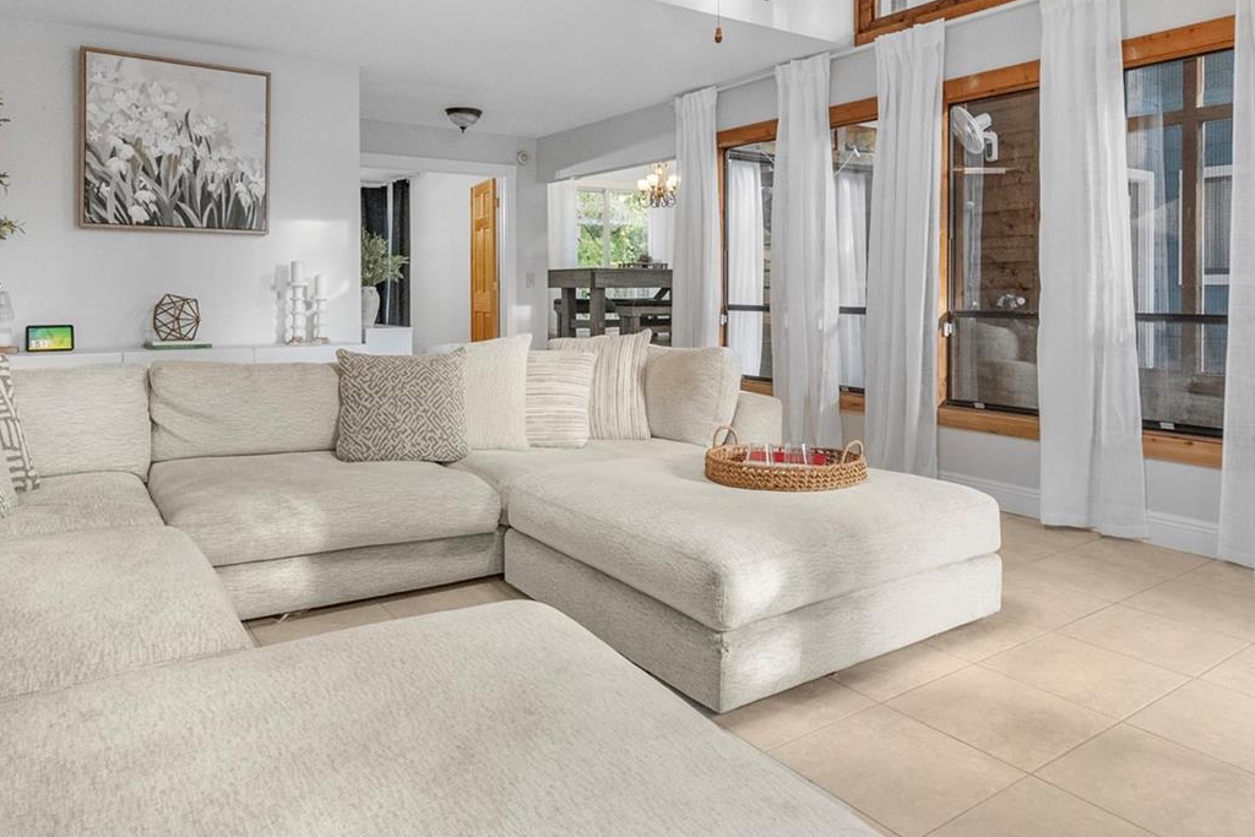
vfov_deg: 50.7
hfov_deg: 71.5
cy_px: 305
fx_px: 872
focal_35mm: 25
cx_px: 634
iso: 3200
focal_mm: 16
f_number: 9
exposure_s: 1/30
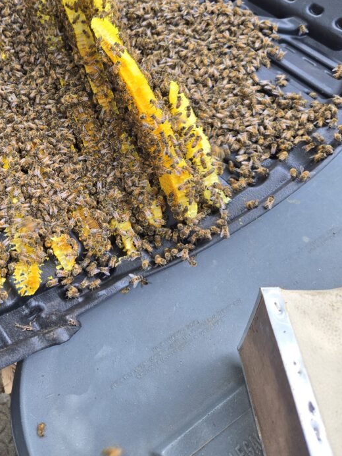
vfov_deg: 52.9
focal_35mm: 34
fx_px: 448
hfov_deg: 40.7
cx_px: 90
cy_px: 151
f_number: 1.8
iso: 25
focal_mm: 5.4
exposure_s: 1/120
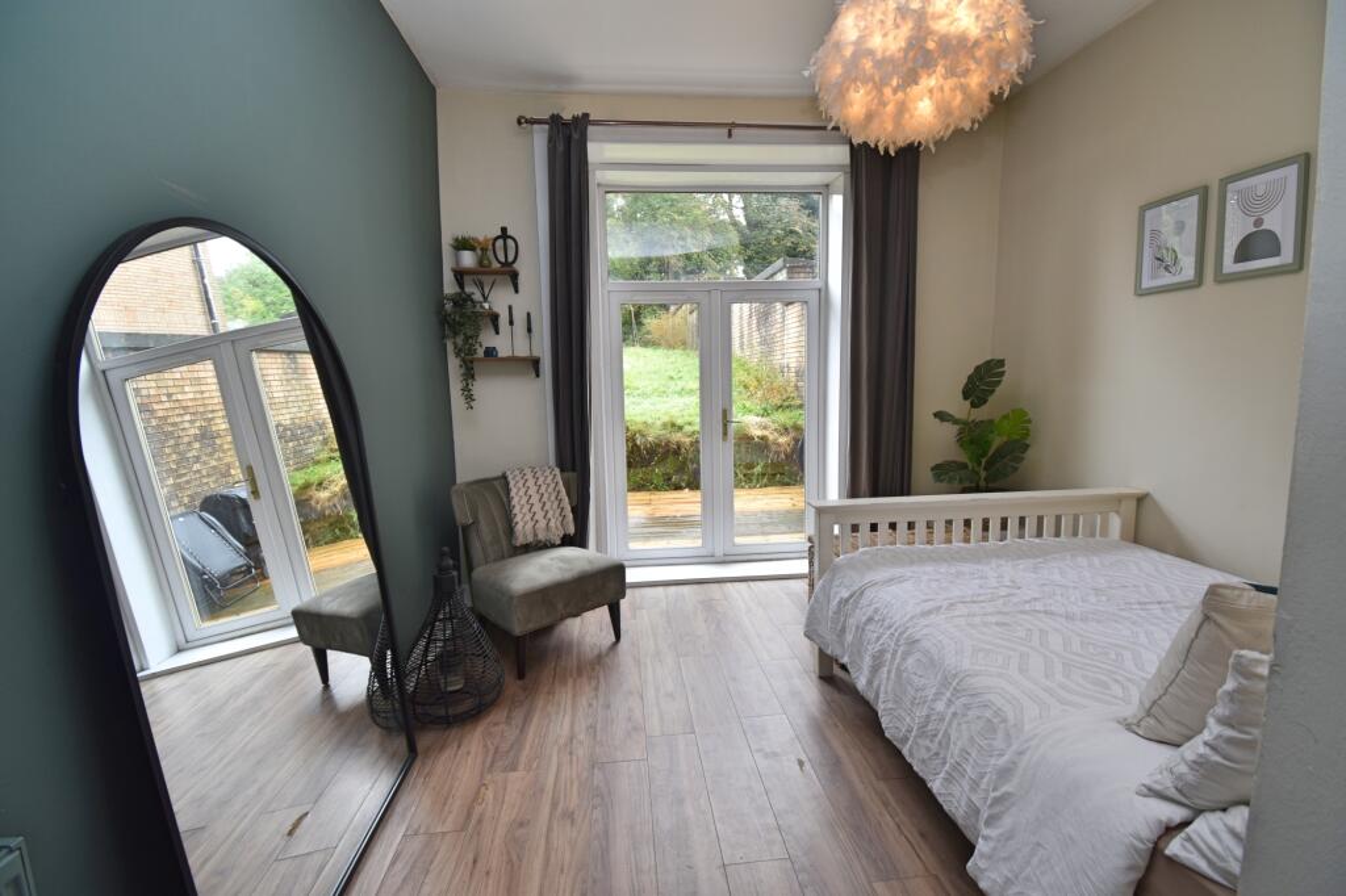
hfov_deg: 100.4
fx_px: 561
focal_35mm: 15
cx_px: 673
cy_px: 448
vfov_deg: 77.3
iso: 100
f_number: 4.5
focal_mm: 10
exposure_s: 1/8
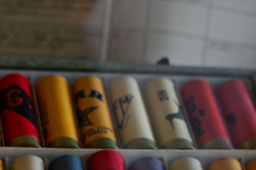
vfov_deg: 8.9
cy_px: 231
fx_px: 1080
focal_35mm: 152
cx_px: -129
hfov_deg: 12.8
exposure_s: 1/100
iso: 640
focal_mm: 35
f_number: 1.8
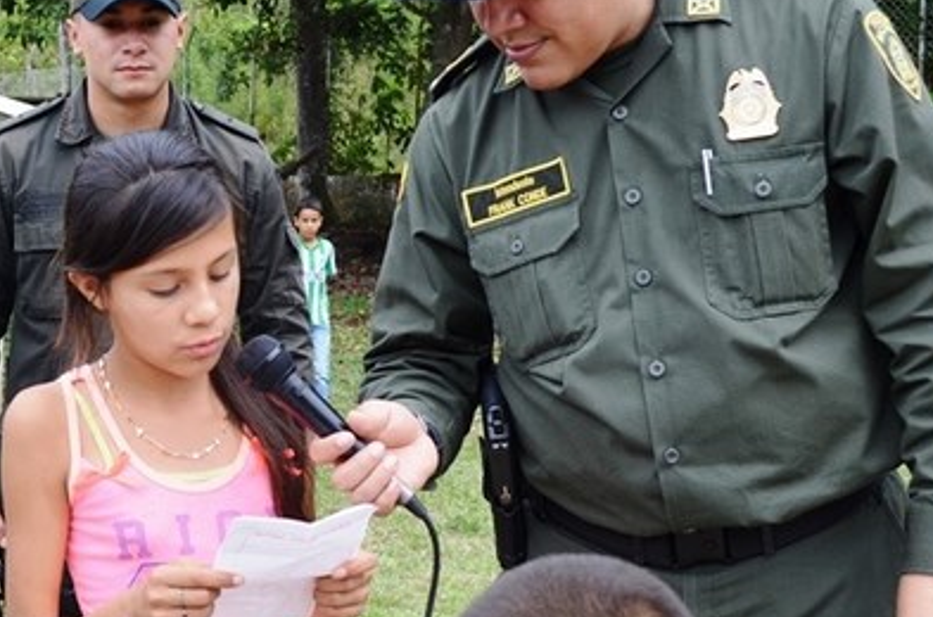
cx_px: 176
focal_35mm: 73
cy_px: 325
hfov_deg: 27.2
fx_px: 1887
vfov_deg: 18.6
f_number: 6.3
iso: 200
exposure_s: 1/160
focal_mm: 22
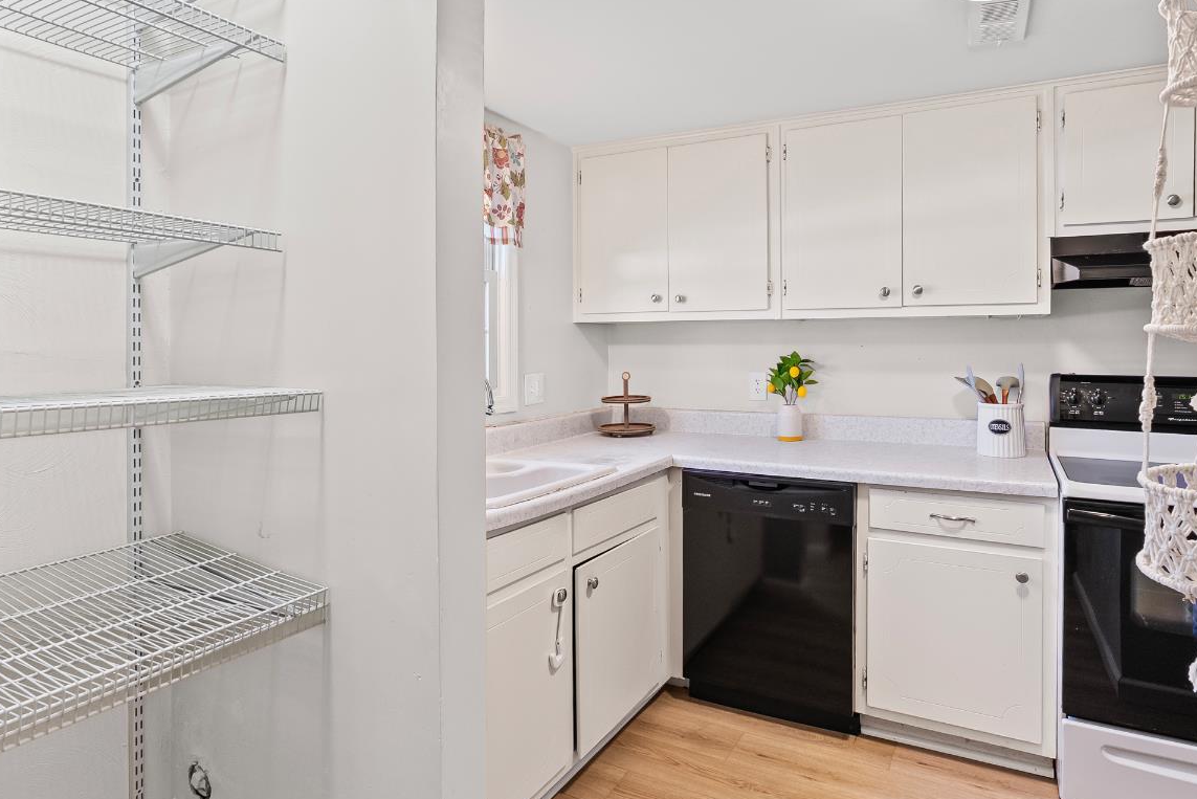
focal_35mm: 21
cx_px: 655
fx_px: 698
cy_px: 351
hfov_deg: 81.0
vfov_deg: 59.4
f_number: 8
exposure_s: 1/4
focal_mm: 16
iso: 800
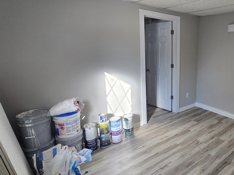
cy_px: 80
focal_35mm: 22
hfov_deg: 71.9
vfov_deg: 61.0
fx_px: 149
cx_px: 171
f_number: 2.2
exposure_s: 1/60
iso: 64
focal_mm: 2.2
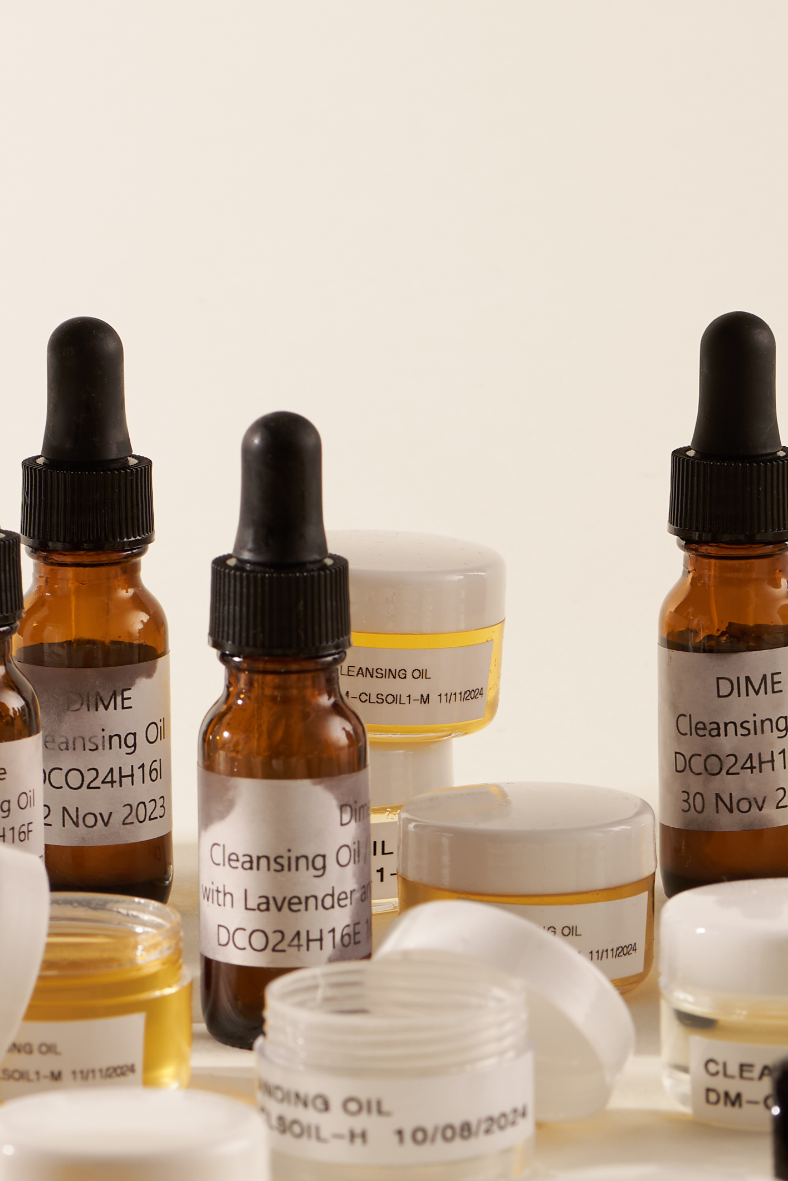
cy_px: 881
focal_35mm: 298
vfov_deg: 6.9
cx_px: 603
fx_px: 9776
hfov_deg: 4.6
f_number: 16
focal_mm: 105
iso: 100
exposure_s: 1/100
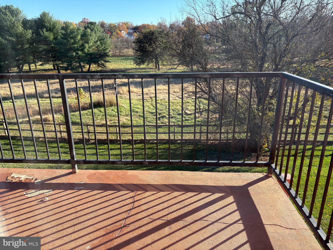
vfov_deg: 53.1
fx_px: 250
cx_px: 166
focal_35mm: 26
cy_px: 125
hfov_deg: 67.3
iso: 50
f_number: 1.6
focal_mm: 5.96
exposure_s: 1/747
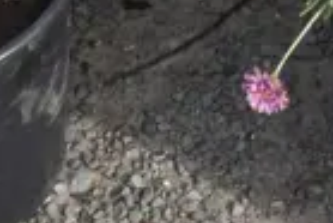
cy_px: -846
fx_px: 2843
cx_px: 598
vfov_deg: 4.0
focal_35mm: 307
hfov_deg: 6.6
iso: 200
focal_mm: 20
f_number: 6.3
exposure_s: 1/200
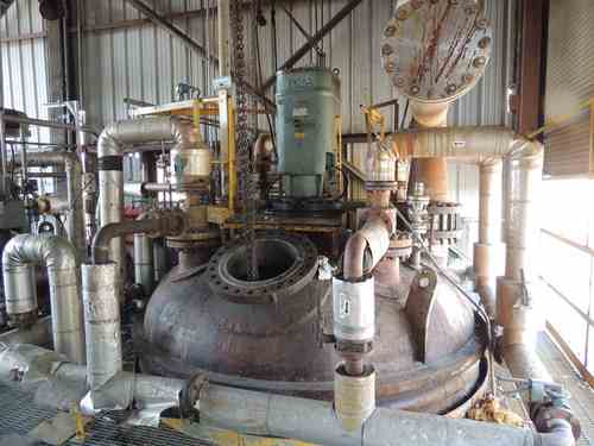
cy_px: 223
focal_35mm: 24
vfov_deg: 56.8
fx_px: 412
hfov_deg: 71.6
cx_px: 297
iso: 140
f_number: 3
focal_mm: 4.3
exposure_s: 1/30
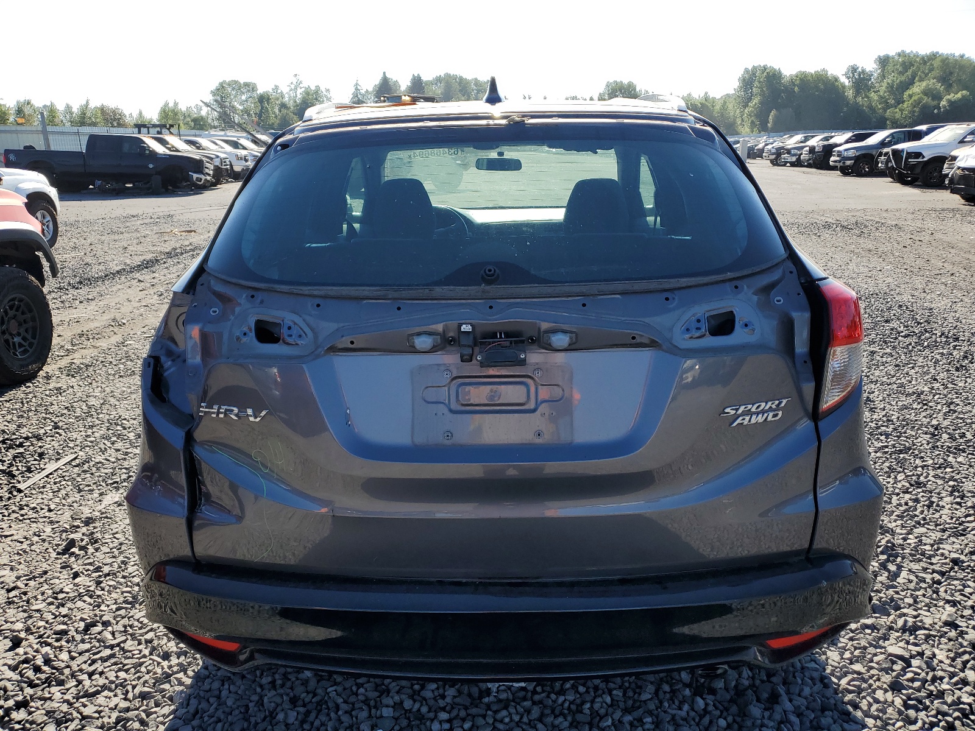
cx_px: 488
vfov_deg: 53.1
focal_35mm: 26
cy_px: 366
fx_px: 732
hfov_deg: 67.3
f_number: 1.5
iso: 50
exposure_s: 1/2000
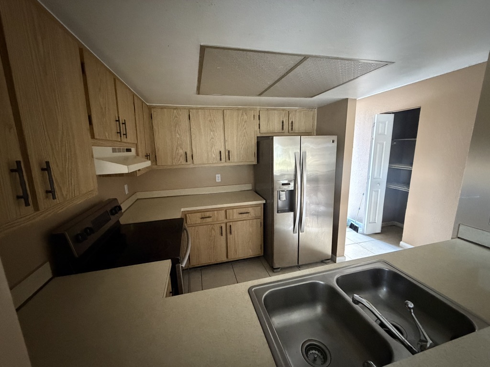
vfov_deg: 85.7
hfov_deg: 102.1
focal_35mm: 14
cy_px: 184
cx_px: 245
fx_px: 198
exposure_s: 1/46
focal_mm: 2.22
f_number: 2.2
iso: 1250
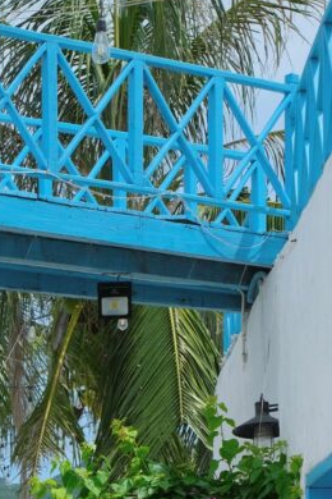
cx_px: 54
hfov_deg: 10.8
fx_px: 1743
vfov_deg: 15.8
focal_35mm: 126
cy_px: 559
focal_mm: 32
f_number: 8
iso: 800
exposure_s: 1/1800
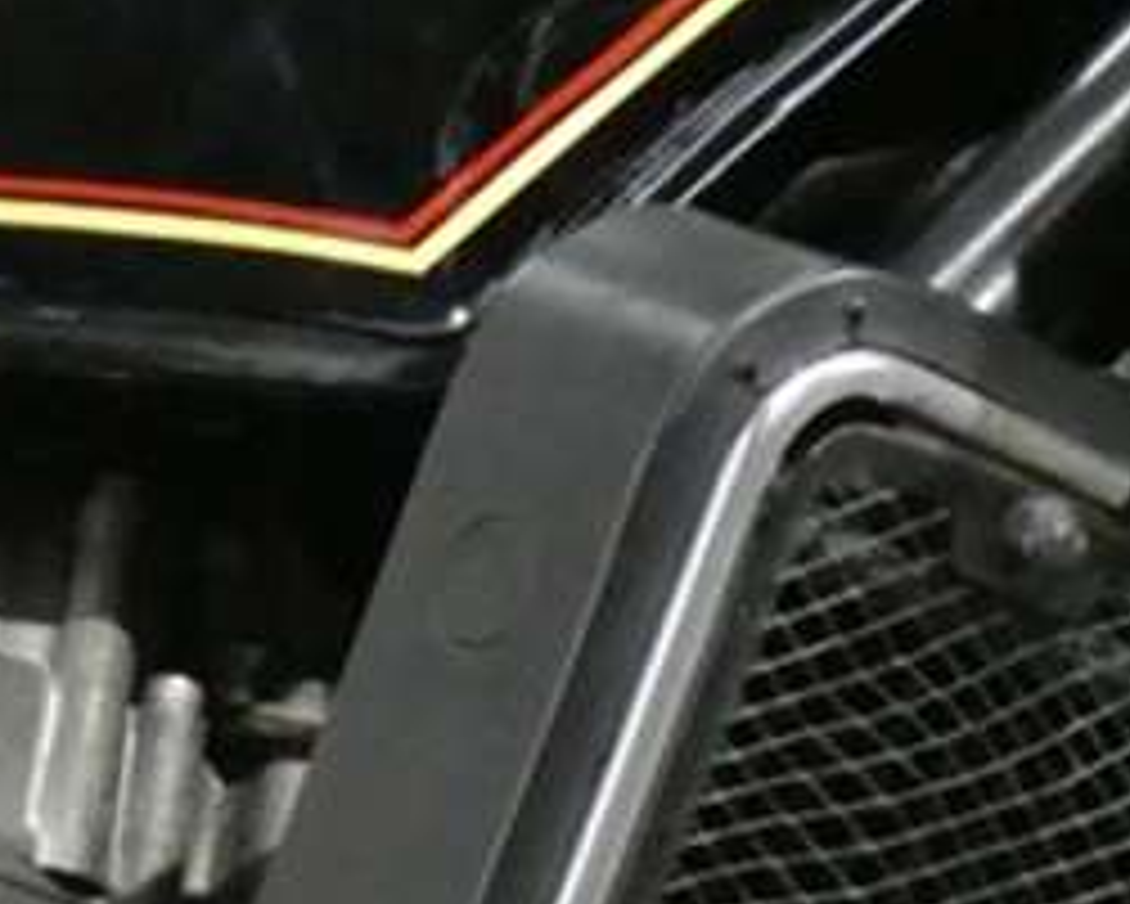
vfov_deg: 5.0
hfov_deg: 6.3
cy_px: 1997
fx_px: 10171
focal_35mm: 304
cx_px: -131
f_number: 4.3
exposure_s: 1/80
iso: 1250
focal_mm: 10.9
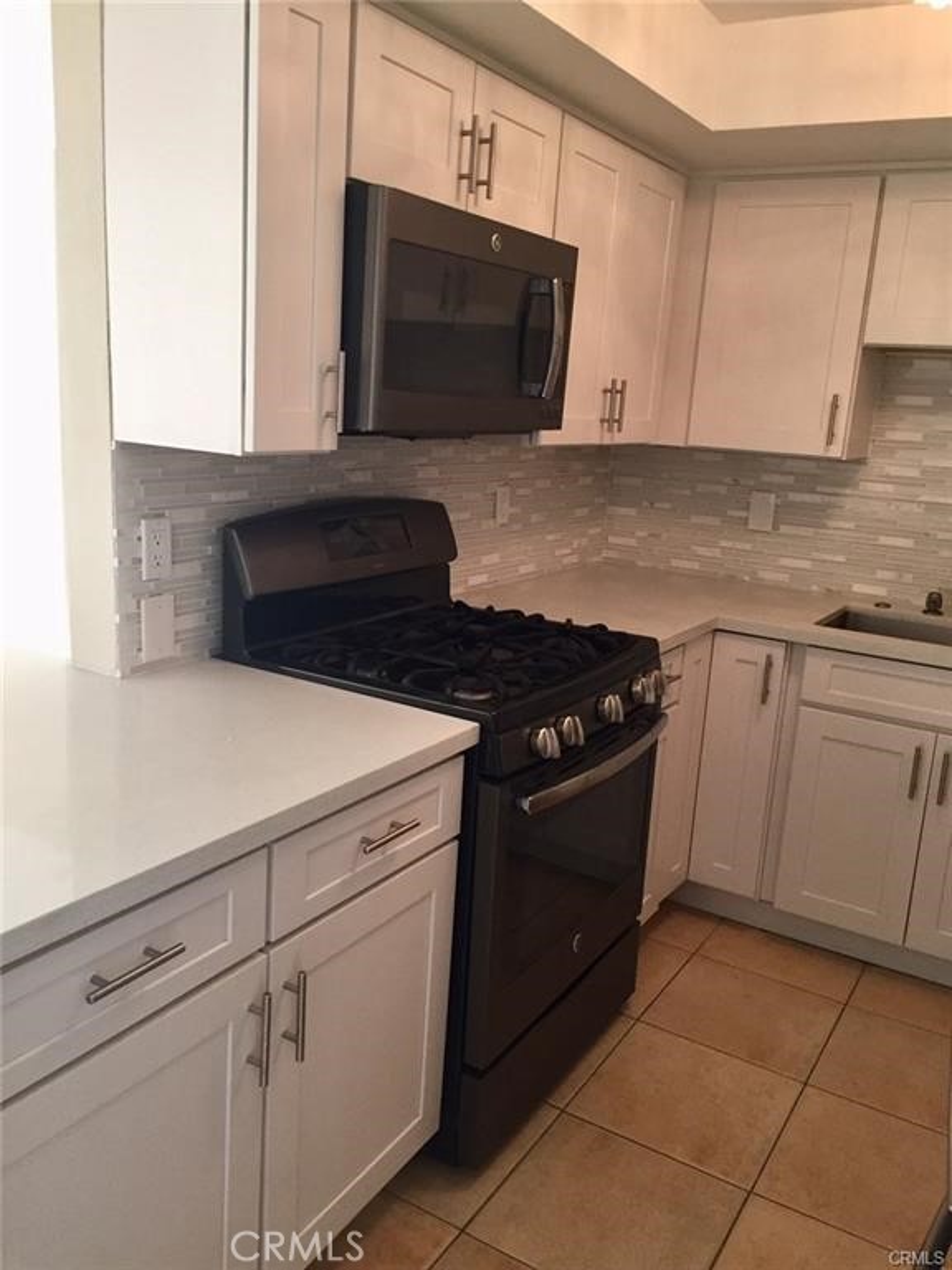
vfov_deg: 61.7
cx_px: 476
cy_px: 635
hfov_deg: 48.2
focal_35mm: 29
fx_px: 1063
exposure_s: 1/30
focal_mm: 4.15
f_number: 2.2
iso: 50
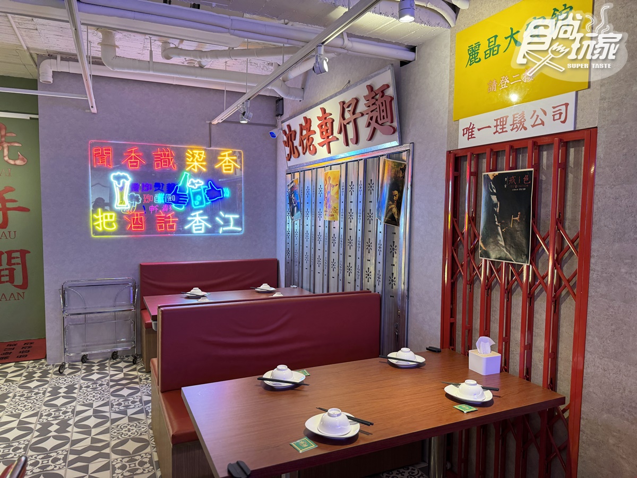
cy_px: 239
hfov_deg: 71.6
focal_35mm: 24
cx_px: 318
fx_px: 442
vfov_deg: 56.8
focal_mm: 6.76
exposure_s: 1/120
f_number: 1.78
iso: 160
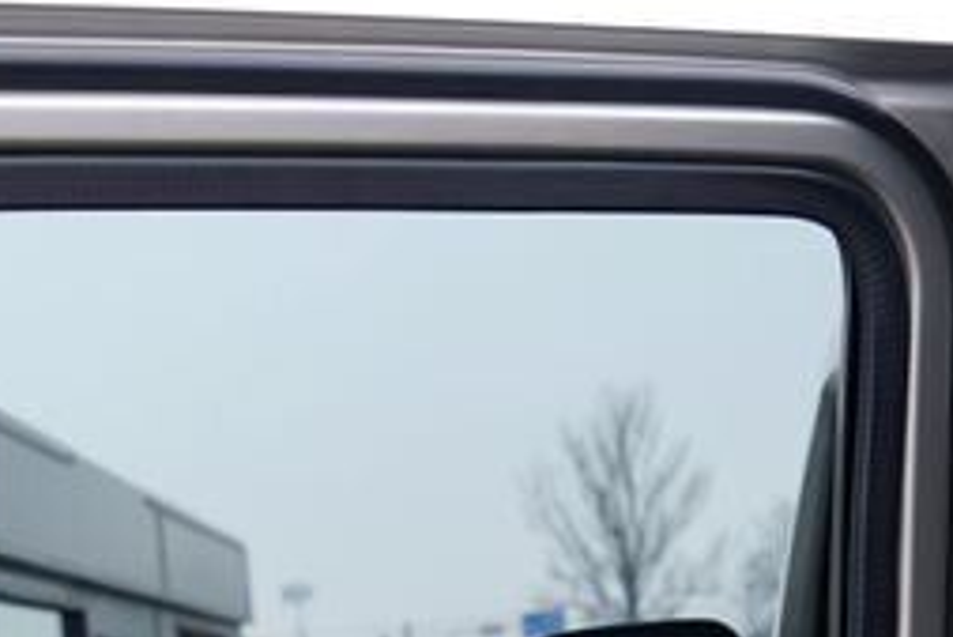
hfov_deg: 20.8
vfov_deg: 13.0
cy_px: 1087
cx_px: 192
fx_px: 2569
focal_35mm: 97
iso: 100
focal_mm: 24
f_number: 3.5
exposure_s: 1/50
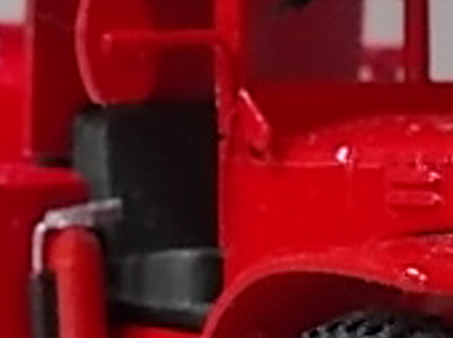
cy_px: 317
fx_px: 2117
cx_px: 357
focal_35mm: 162
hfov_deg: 12.2
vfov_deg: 9.1
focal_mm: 6.1
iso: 200
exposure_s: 1/2.5
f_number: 3.3
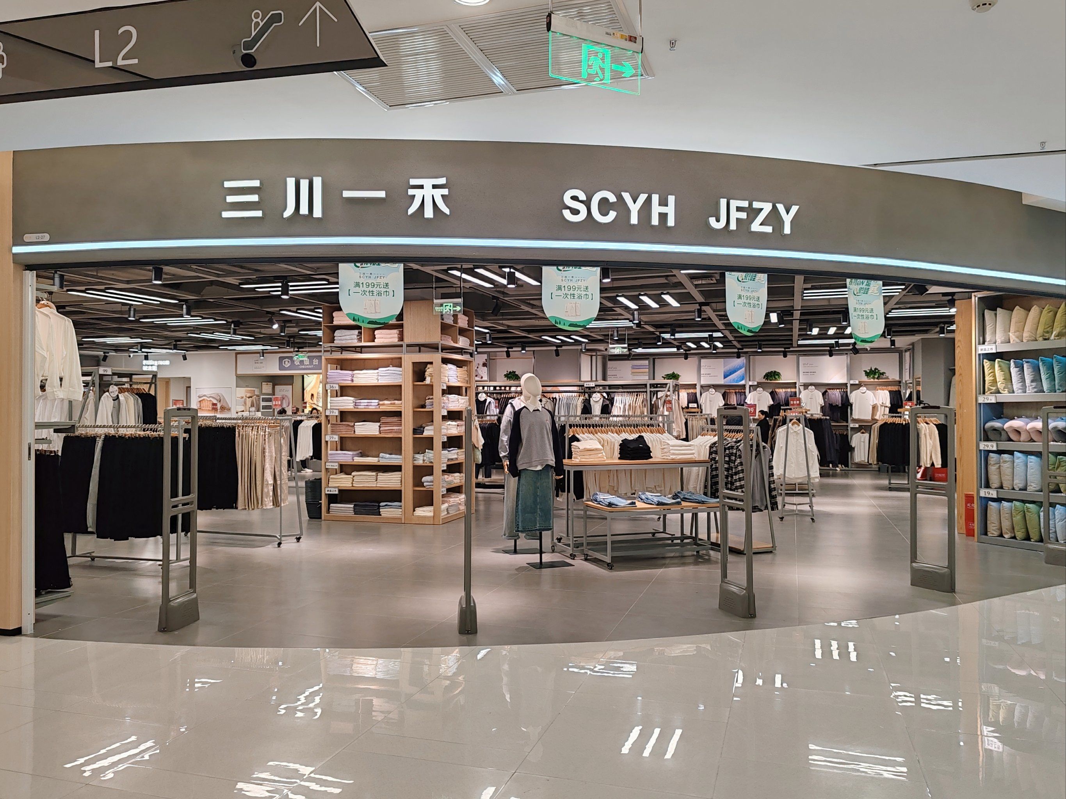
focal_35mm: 27
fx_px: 831
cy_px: 400
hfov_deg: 65.3
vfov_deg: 51.4
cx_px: 533
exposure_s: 1/100
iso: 80
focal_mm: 6.12
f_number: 1.9
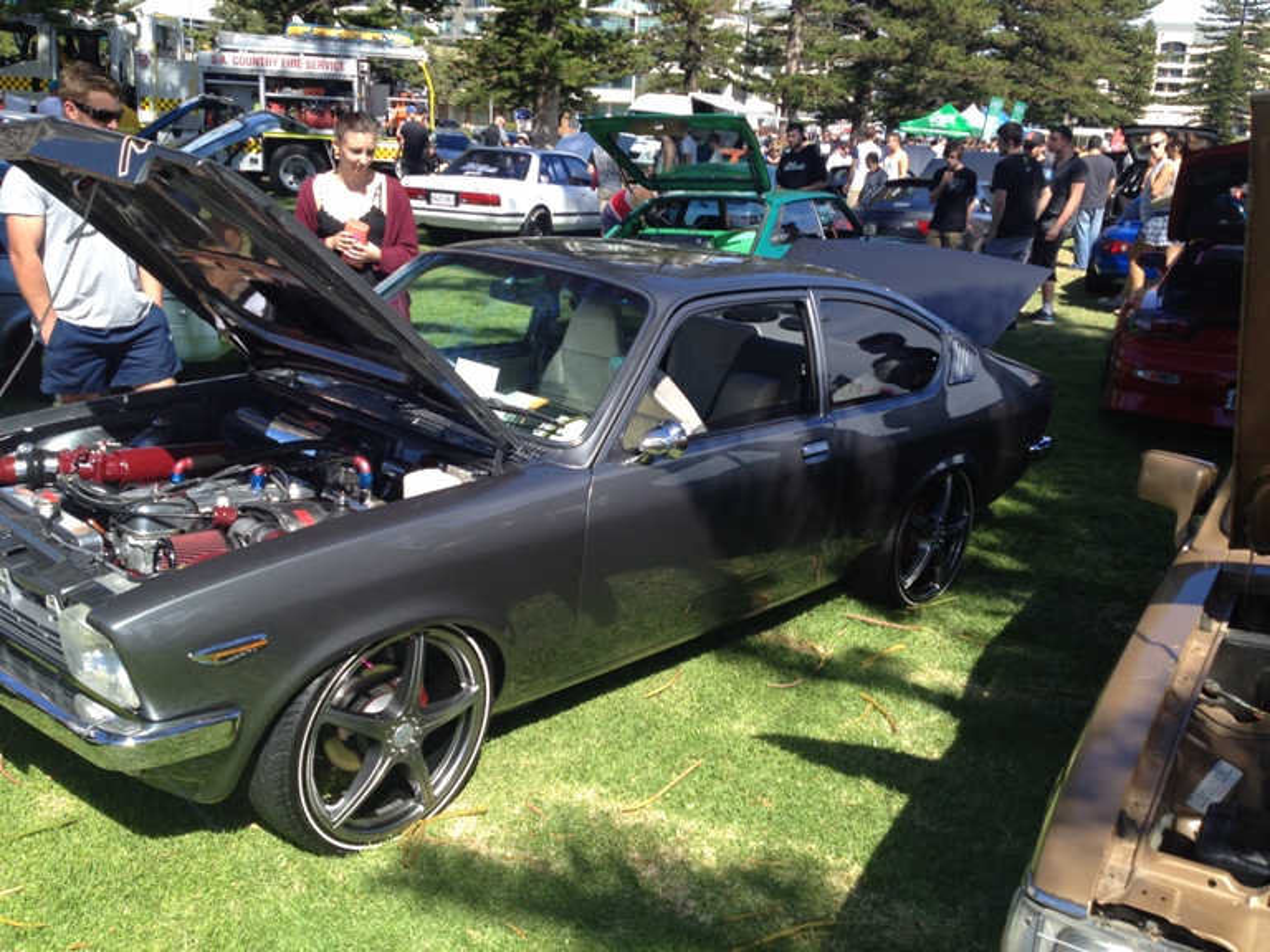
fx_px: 1284
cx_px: 635
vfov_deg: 40.7
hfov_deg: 52.6
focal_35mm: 35
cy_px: 476
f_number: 2.4
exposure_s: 1/789
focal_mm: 4.28
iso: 50
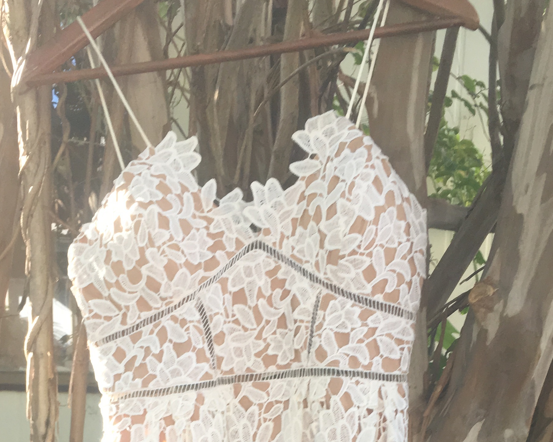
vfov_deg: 21.2
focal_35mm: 65
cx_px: 237
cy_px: 581
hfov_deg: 29.1
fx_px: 1064
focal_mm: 4.15
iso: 40
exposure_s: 1/100
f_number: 2.2
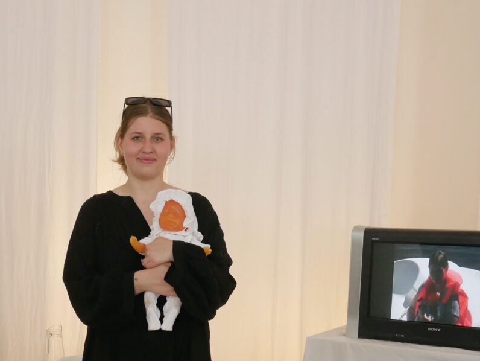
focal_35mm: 54
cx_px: 169
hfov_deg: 35.3
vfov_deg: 26.3
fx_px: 749
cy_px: 318
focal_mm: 14
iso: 800
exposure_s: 1/60
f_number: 5.6
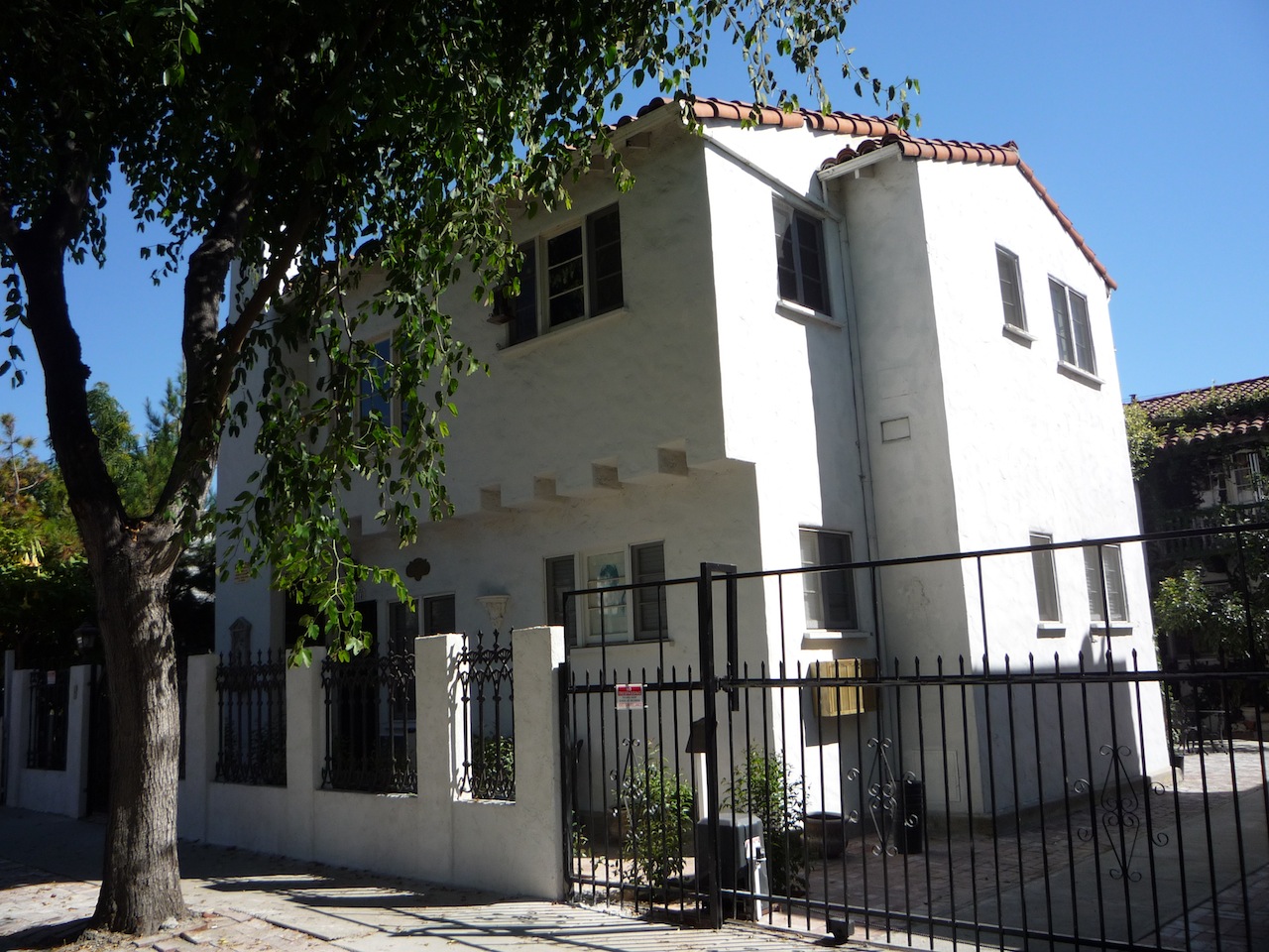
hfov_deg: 60.0
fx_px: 1100
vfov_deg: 46.8
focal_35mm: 30
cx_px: 634
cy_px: 476
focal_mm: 5.2
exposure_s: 1/400
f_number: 4.5
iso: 100
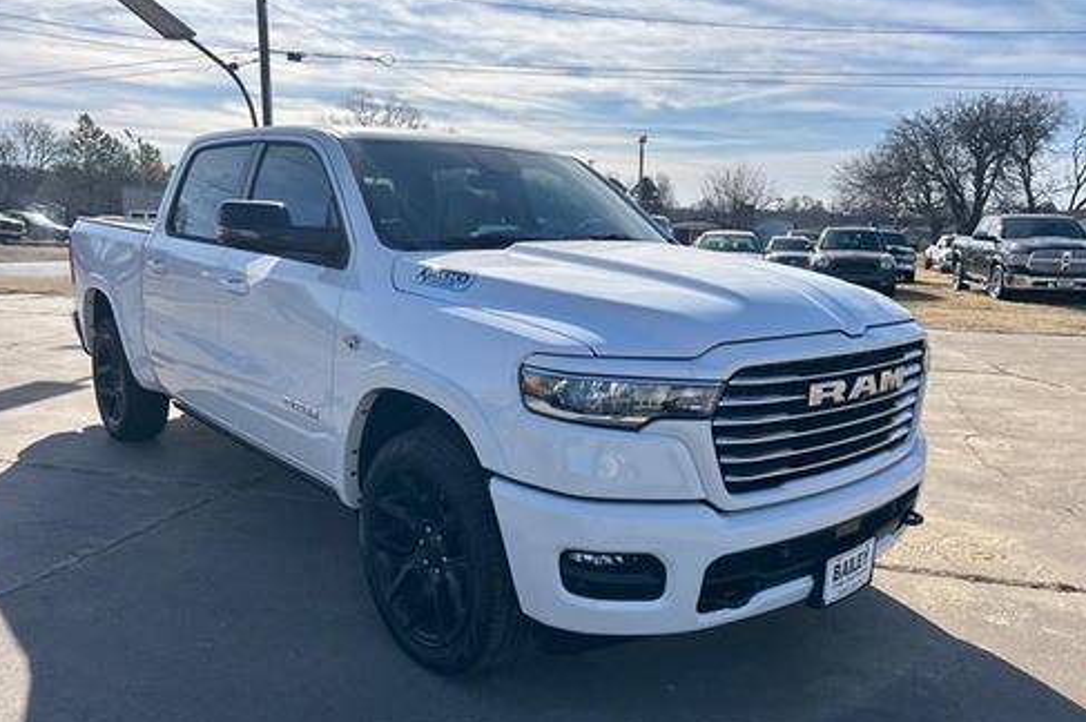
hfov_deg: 65.5
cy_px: 370
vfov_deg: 46.3
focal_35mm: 28
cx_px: 544
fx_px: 844
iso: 50
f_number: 1.5
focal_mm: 5.7
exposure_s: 1/5587
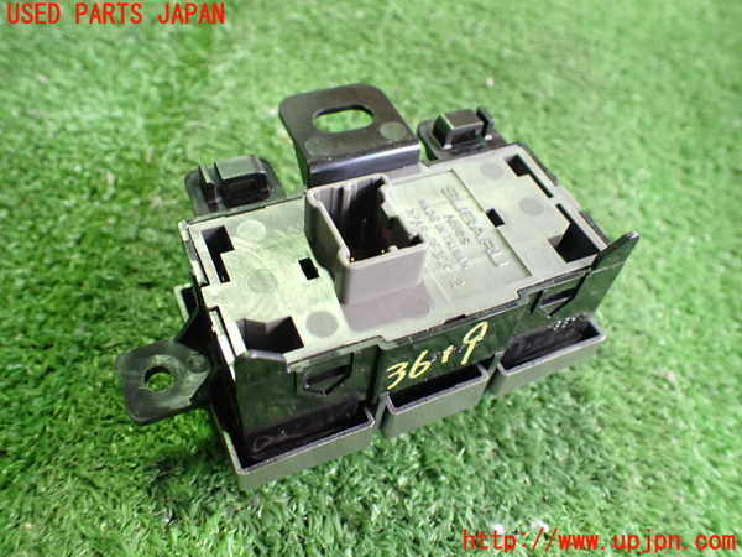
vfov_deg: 46.8
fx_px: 643
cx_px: 371
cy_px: 278
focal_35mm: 30
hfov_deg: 60.0
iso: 800
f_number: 2.3
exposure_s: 1/40
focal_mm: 5.4
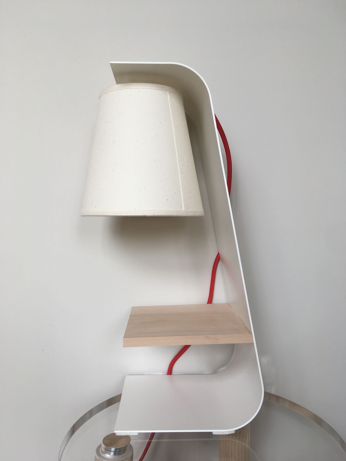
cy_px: 230
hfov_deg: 48.2
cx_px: 173
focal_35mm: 29
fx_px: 386
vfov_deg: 61.7
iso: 25
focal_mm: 4.15
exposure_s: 1/165
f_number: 2.2
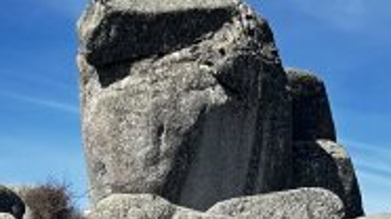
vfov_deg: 9.7
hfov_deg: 17.6
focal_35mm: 122
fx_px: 1263
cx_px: 198
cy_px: 295
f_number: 1.5
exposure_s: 1/1468
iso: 50
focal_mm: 5.7
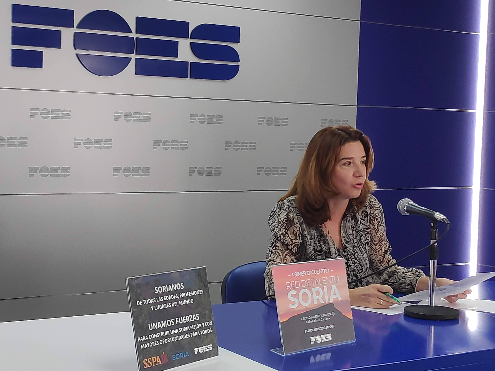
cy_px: 186
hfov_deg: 81.7
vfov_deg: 66.0
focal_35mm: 20
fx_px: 286
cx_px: 248
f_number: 1.9
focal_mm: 3.94
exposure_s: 1/100
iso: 126
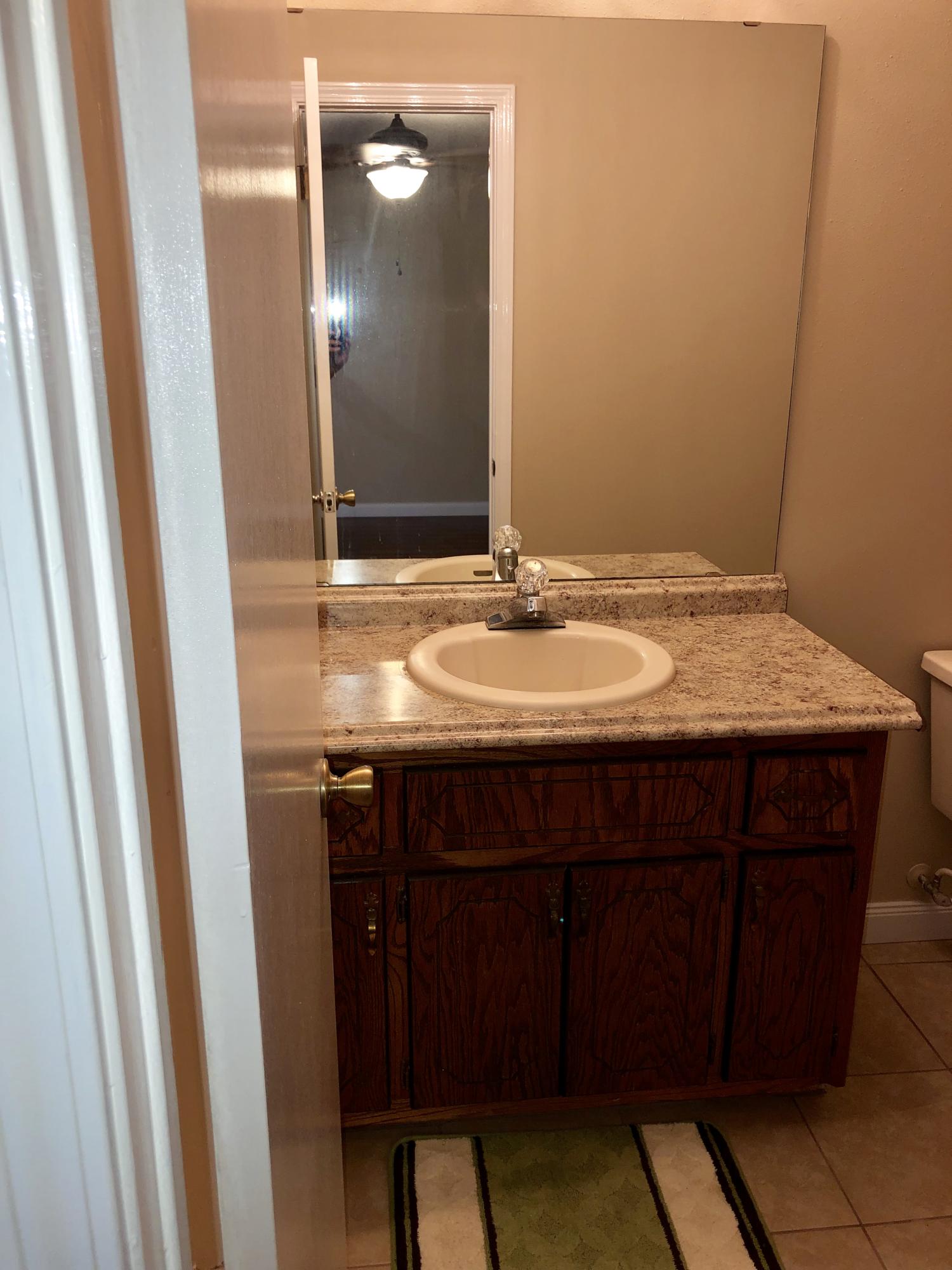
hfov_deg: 49.7
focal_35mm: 28
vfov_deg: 63.4
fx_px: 1027
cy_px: 635
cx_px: 476
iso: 25
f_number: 1.8
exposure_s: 1/15
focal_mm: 3.99
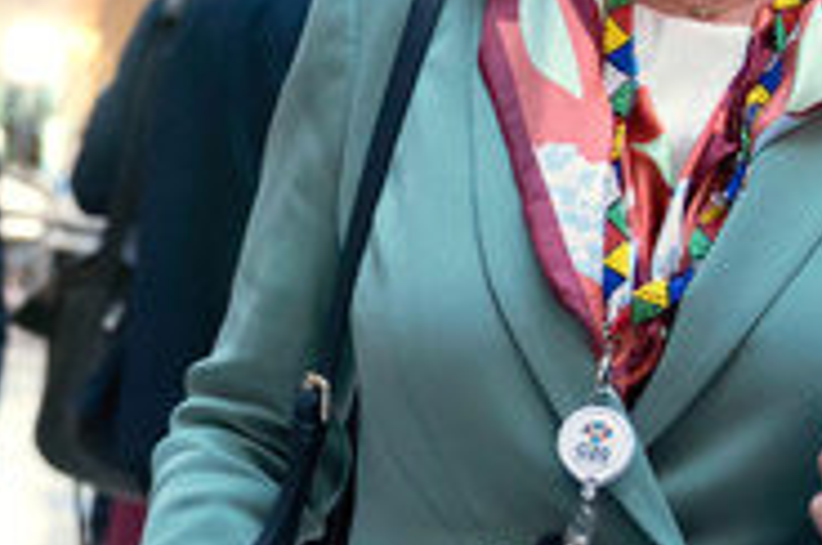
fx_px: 2097
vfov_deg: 14.7
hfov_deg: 22.1
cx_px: 514
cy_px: 109
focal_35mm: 92
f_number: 3.2
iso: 3200
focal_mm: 33
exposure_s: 1/250
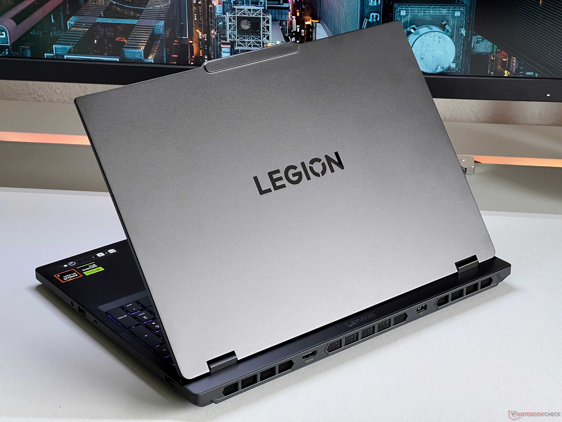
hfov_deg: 25.3
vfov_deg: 19.1
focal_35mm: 77
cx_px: 281
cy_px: 211
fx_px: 1250
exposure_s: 1/99
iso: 160
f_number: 2.8
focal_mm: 9
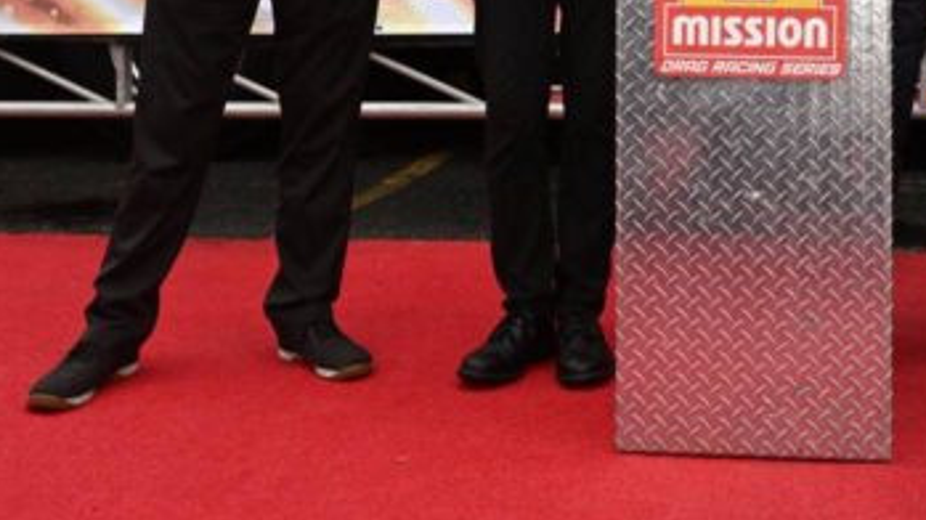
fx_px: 1325
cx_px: 727
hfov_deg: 37.3
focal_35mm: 54
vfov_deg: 21.0
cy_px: -66
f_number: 5.6
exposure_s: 1/500
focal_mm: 24
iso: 320
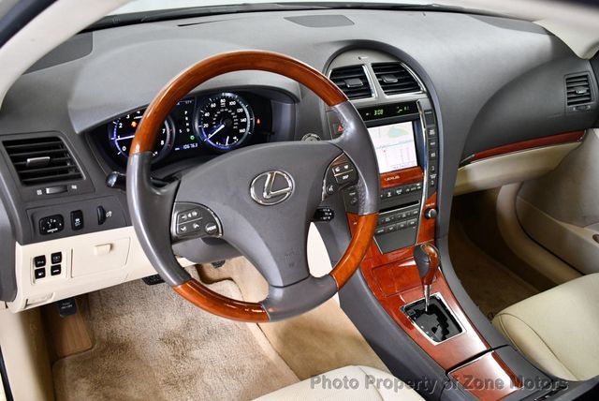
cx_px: 300
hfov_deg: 53.1
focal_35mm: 36
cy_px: 200
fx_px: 600
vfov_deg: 36.9
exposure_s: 1/125
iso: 1800
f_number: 3.5
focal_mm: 18
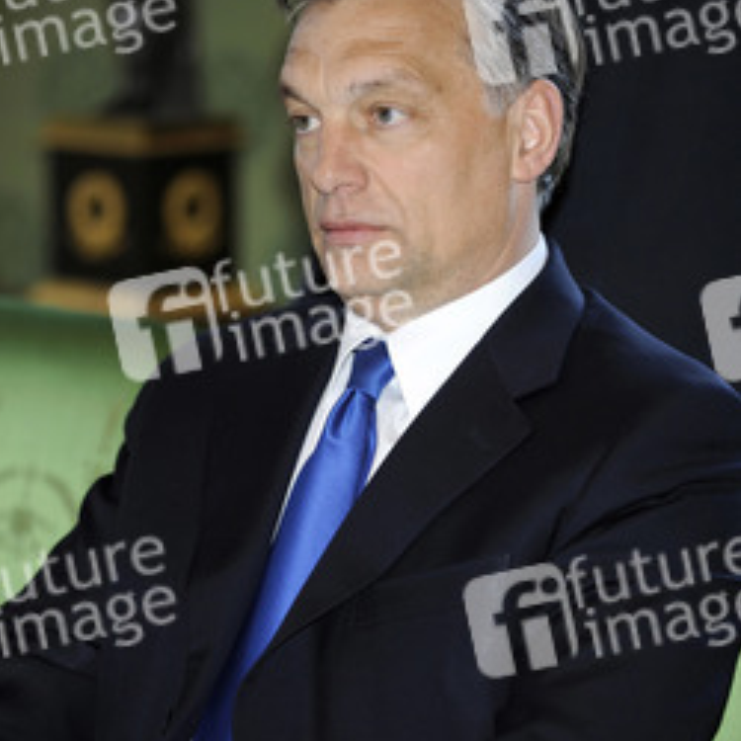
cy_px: 459
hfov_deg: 8.3
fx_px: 5110
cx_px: 348
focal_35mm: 211
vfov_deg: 8.3
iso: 500
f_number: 2.8
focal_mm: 155
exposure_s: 1/250
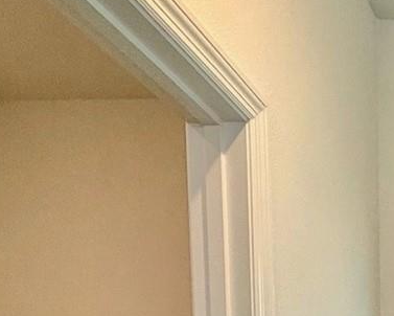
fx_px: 677
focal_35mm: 58
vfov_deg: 20.7
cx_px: 539
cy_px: 520
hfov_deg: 26.4
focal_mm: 2.22
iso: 80
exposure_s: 1/120
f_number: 2.2
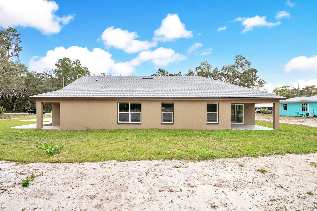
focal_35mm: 16
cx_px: 158
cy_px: 106
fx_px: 141
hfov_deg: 96.7
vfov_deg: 73.7
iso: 100
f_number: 6.3
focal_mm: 16
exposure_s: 1/100
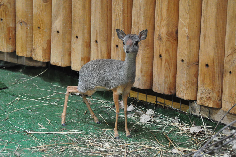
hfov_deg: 13.4
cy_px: 78
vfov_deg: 8.9
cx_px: 118
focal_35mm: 153
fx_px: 1002
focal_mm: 102
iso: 3200
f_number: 4.5
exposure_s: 1/50
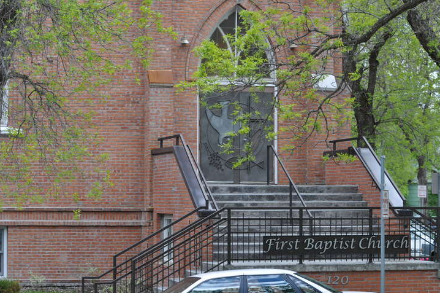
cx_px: 229
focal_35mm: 117
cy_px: 136
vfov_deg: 11.7
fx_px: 1428
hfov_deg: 17.5
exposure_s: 1/160
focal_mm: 70
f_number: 6.3
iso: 200
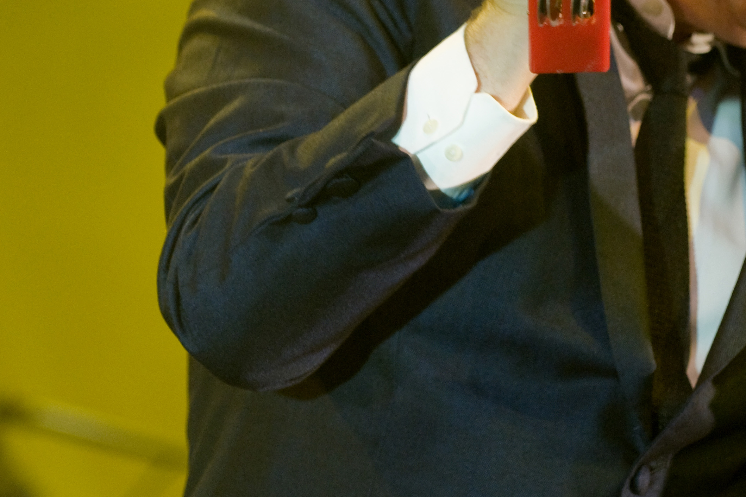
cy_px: 73
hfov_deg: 5.4
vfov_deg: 3.6
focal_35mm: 379
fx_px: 7854
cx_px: 508
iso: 1600
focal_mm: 125
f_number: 2.8
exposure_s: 1/200
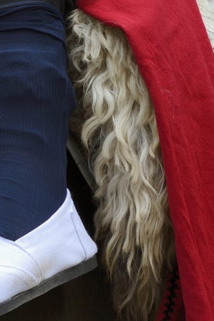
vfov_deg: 3.6
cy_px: -180
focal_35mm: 563
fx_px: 5027
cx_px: -17
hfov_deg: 2.4
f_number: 10
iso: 400
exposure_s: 1/200
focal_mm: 165
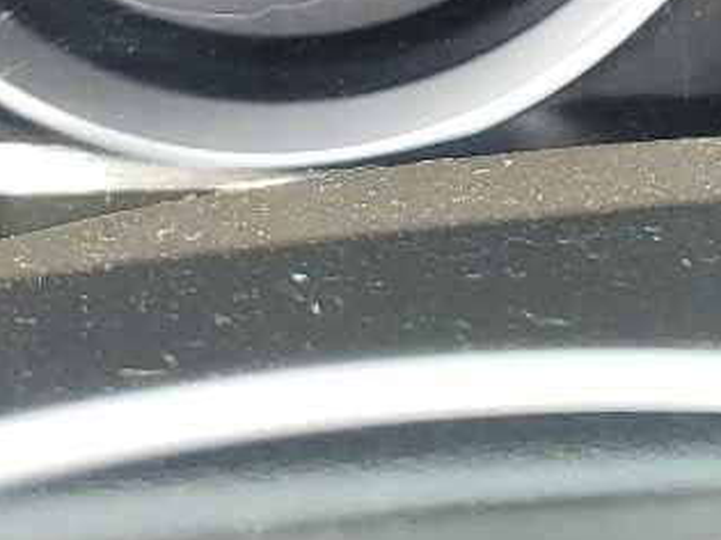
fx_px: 2748
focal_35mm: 132
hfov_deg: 13.8
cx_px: 1167
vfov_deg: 10.3
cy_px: -583
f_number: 1.5
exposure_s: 1/233
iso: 50
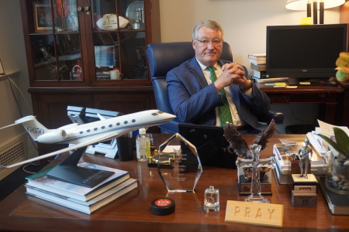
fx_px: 422
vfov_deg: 30.8
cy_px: 116
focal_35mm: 44
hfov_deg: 45.0
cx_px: 174
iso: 3200
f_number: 4.5
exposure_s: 1/160
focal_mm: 29
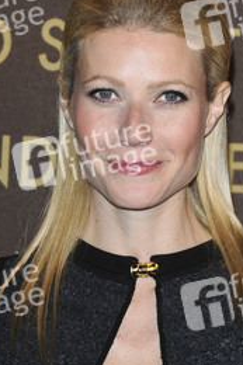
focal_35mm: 259
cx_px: 126
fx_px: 2626
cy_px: 227
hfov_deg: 5.3
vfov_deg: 8.0
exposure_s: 1/200
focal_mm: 112
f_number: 5
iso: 500
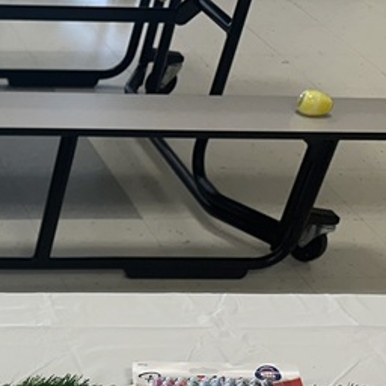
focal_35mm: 85
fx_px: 1072
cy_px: 431
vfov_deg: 19.5
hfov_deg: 17.3
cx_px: -268
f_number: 1.78
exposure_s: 1/120
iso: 80
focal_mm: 6.86
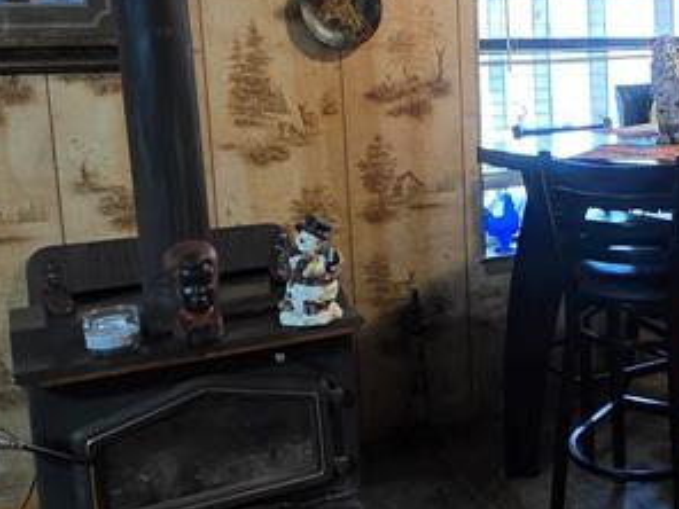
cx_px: 599
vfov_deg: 32.0
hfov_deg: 39.3
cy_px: 188
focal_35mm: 45
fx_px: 883
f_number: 1.9
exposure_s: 1/60
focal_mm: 2.2
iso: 800
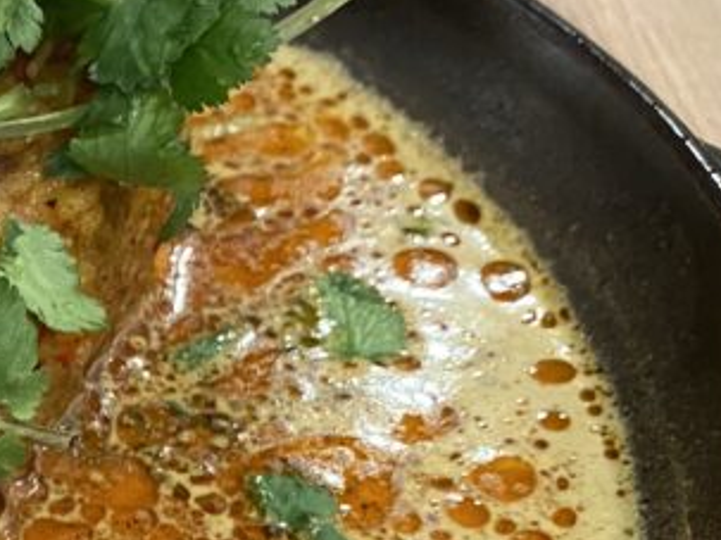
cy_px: 552
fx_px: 1832
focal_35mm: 88
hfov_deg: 20.2
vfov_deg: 16.4
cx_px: -243
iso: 500
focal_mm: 4.25
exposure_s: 1/33
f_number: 1.8
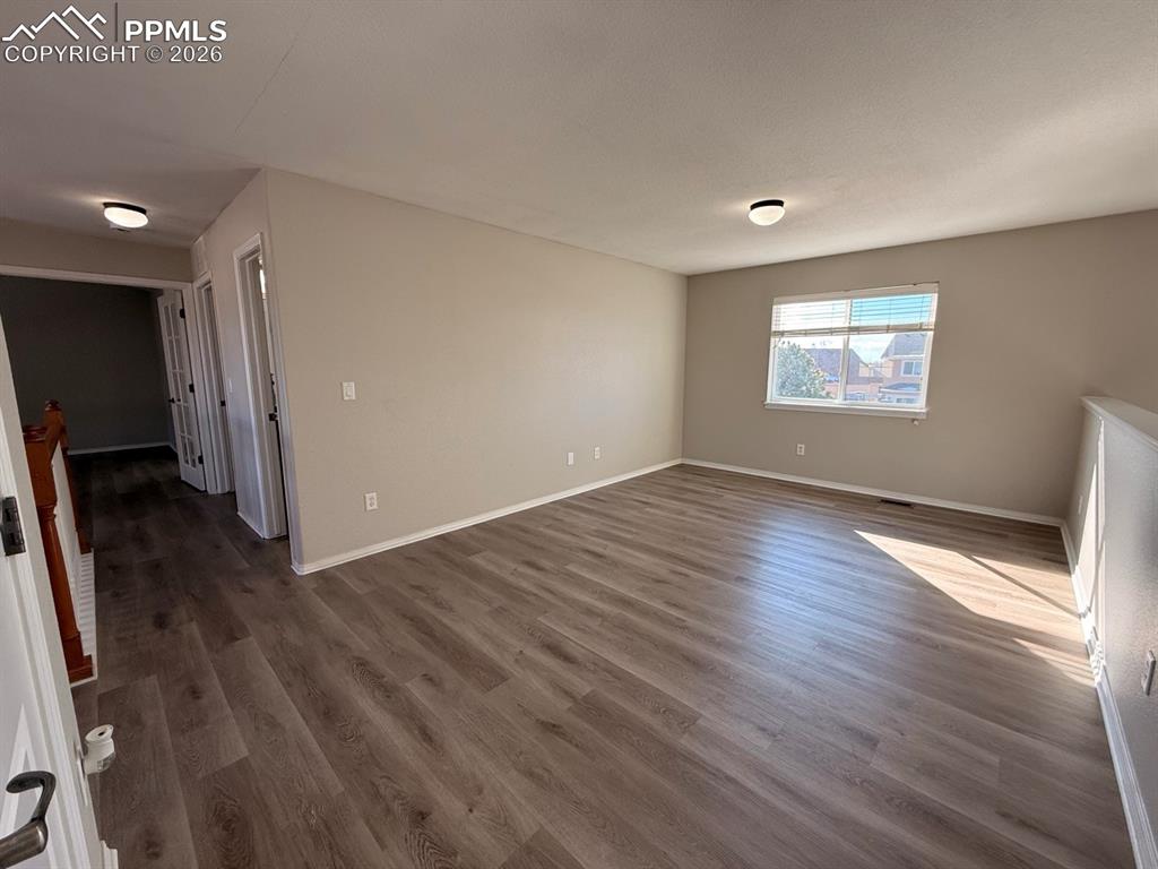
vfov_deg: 85.7
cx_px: 579
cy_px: 434
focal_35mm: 14
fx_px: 468
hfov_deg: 102.1
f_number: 2.2
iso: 64
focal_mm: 2.22
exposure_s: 1/152
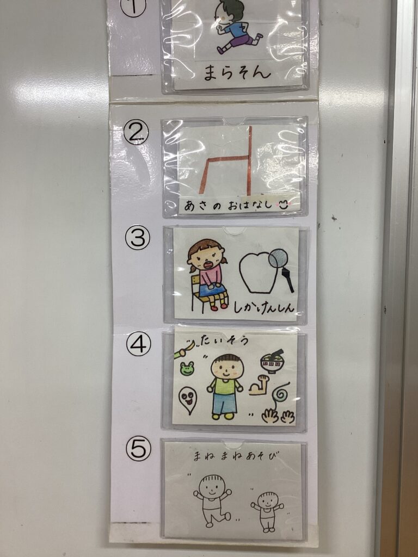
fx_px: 499
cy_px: 278
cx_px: 209
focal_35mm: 31
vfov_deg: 58.4
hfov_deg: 45.4
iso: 80
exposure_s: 1/120
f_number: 2.4
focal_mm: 3.3
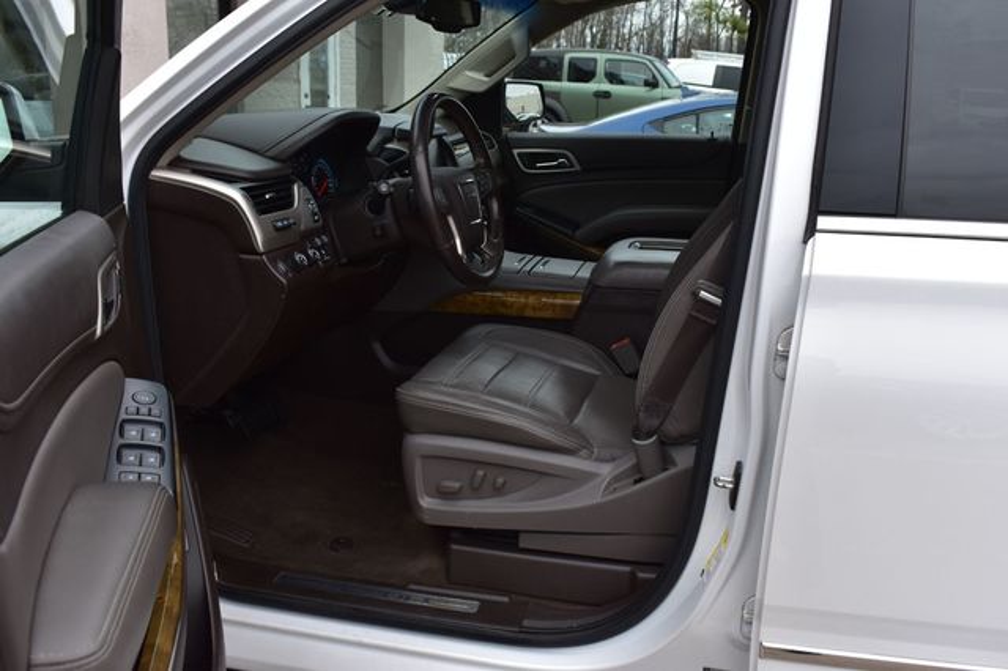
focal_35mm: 33
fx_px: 923
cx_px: 504
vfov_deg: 39.9
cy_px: 336
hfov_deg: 57.2
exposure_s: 1/100
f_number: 9
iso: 400
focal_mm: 22
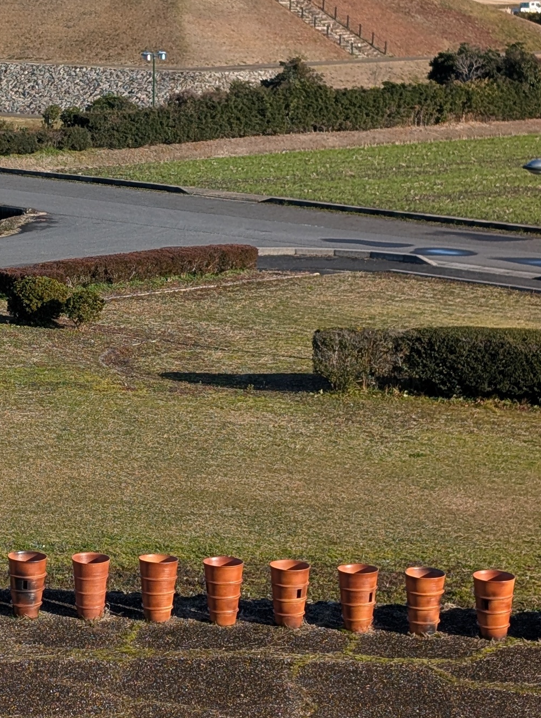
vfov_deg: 19.6
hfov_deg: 14.7
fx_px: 2078
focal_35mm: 100
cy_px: 301
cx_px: 56
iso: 22
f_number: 1.68
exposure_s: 1/941
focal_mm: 6.9
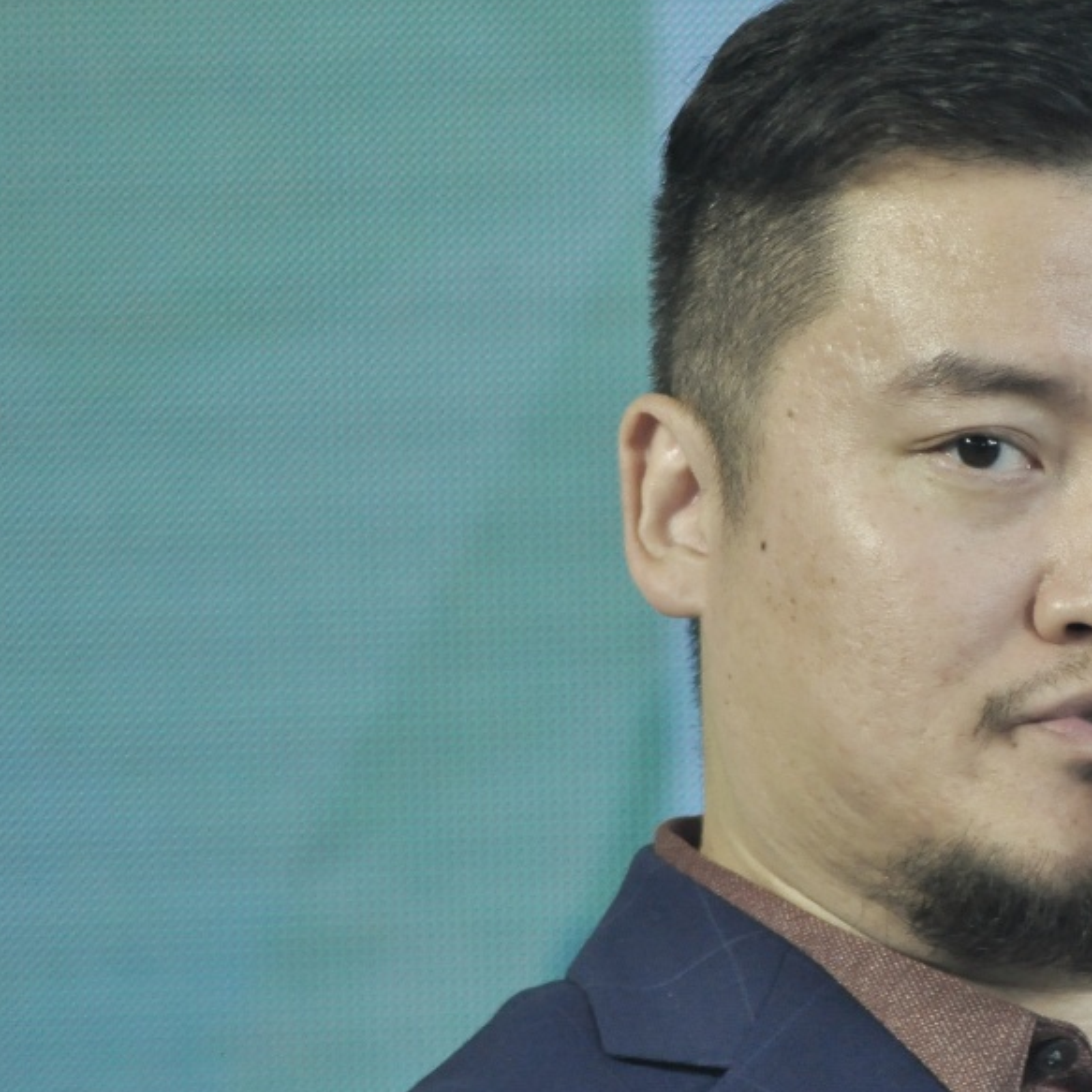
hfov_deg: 2.2
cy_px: 535
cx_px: 1081
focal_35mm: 786
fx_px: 28053
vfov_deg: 2.2
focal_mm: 300
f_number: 5.6
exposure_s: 1/200
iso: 800
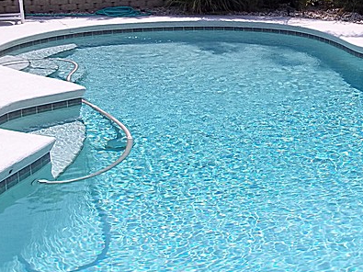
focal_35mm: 73
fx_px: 765
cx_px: 269
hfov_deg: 26.4
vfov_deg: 20.1
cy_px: 87
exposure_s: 1/320
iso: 80
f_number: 8
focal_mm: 6.5
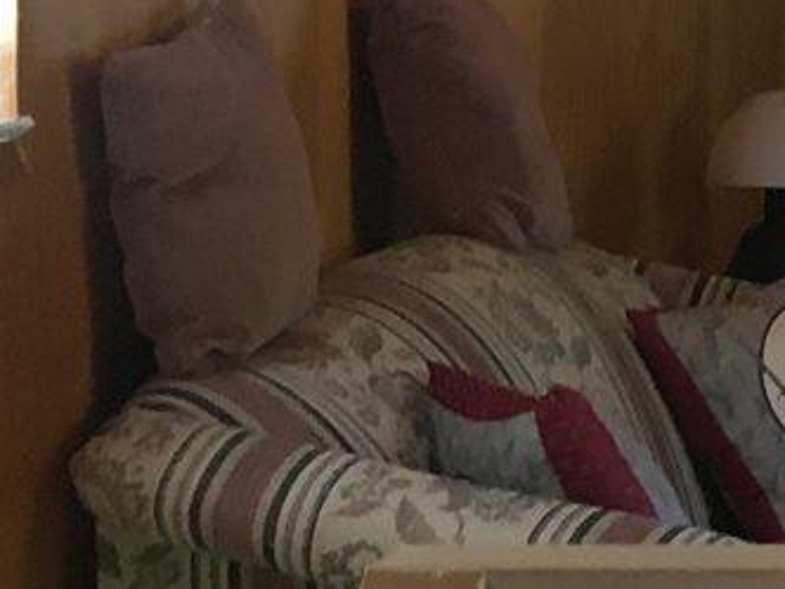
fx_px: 4059
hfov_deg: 9.3
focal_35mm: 179
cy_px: -99
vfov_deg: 8.2
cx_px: 2175
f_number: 2.2
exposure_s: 1/30
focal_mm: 4.15
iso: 64
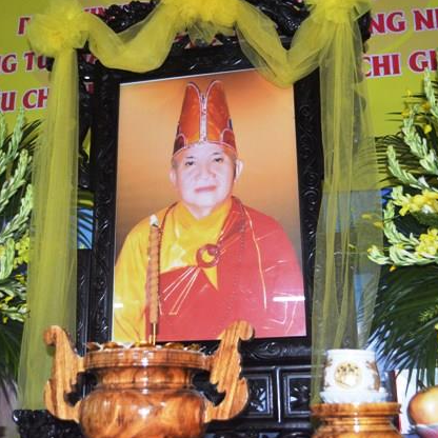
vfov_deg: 36.1
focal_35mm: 47
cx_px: 216
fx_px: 673
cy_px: 221
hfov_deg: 36.1
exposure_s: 1/60
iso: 2000
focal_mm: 24
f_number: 4
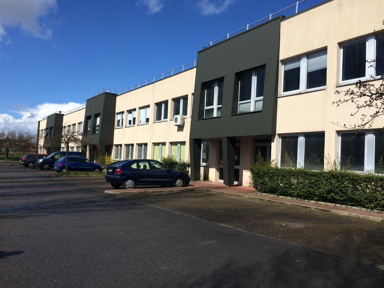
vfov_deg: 48.2
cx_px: 192
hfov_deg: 61.7
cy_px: 144
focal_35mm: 29
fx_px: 322
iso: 32
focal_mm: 4.15
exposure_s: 1/3731
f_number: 2.2
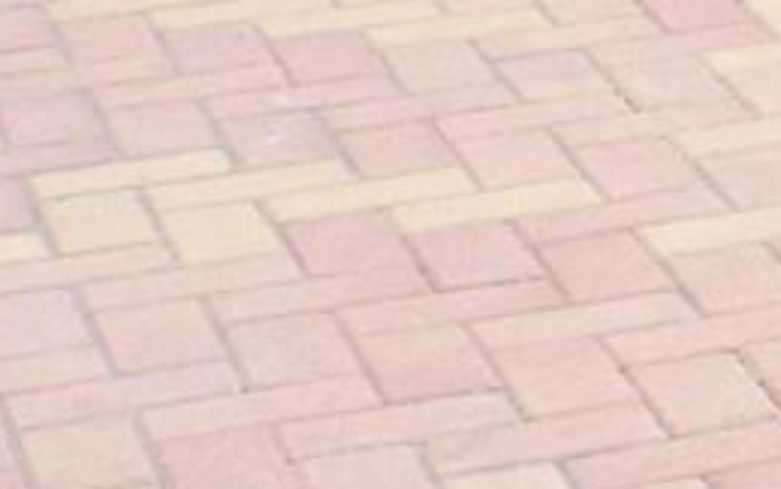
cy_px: -797
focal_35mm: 229
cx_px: 2144
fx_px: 4875
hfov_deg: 8.1
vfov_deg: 5.5
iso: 100
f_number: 8
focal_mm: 5.8
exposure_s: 1/320
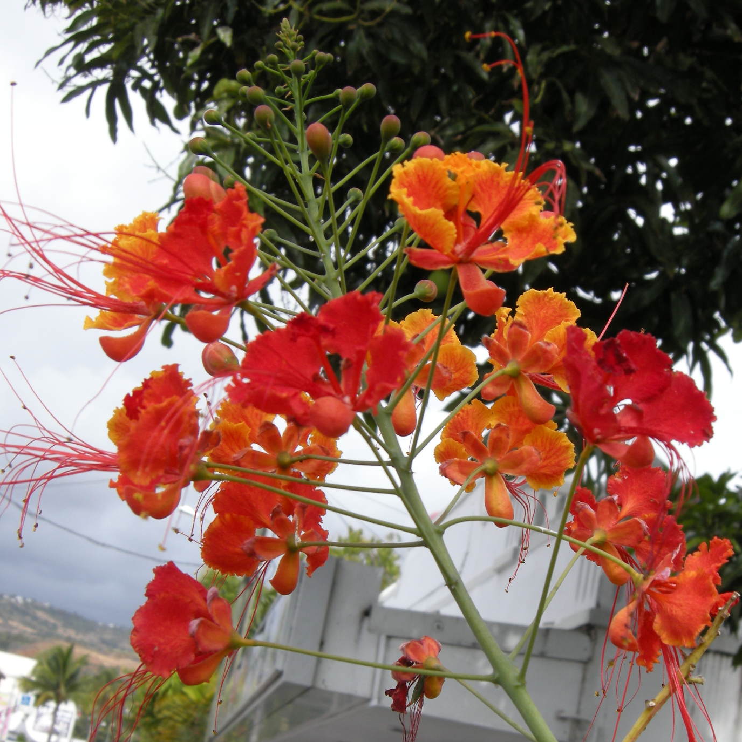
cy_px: 522
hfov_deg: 31.5
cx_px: 459
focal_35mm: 54
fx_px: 1310
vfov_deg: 31.3
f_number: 4.8
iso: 64
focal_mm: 7.5
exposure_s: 1/161
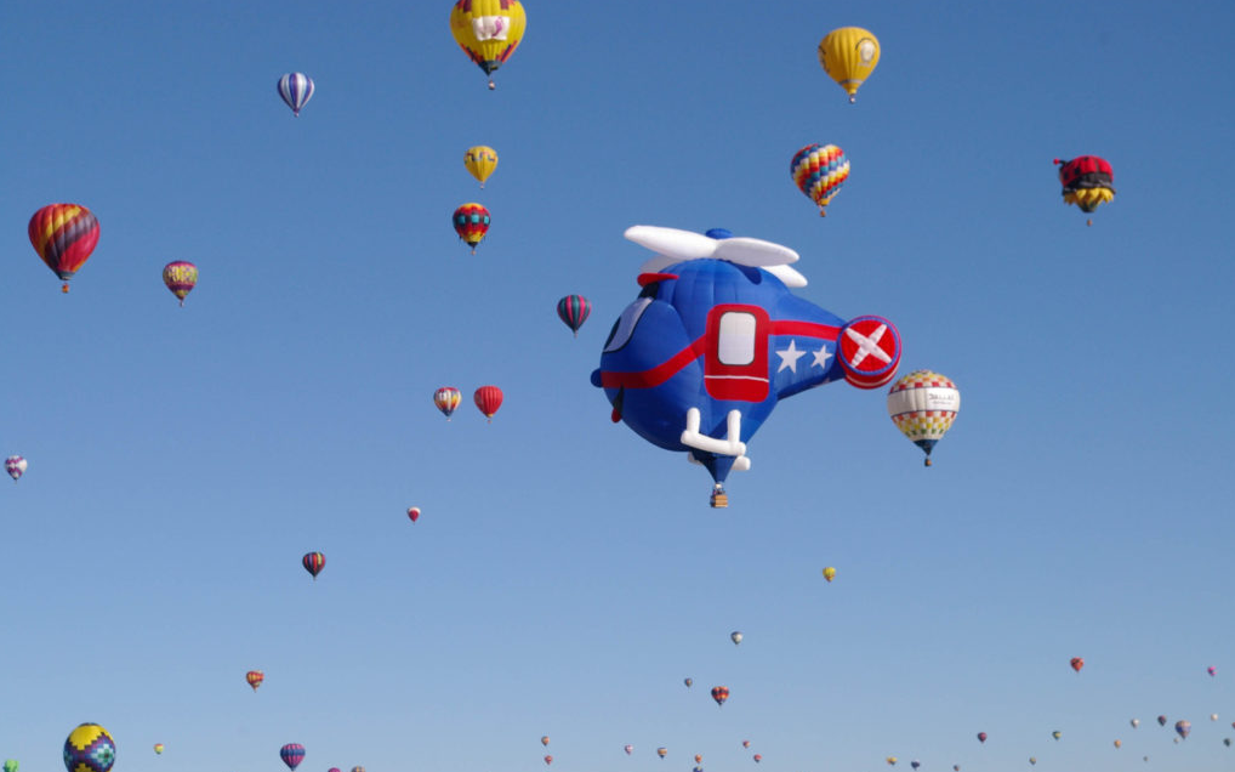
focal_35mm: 85
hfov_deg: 24.5
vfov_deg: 15.4
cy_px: 407
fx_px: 2844
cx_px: 619
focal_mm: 55
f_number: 11
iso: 400
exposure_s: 1/500
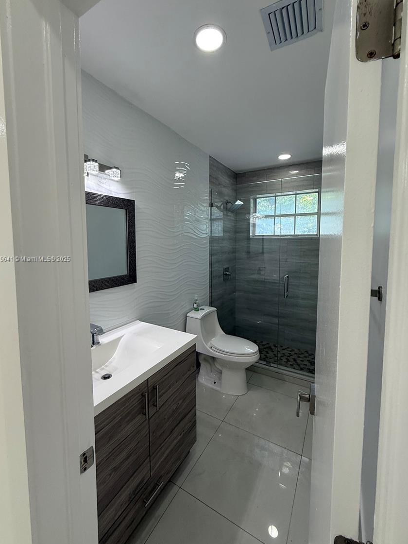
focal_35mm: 15
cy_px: 259
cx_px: 200
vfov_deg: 98.1
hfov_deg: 81.7
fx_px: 236
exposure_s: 1/120
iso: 125
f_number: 2.2
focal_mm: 2.22
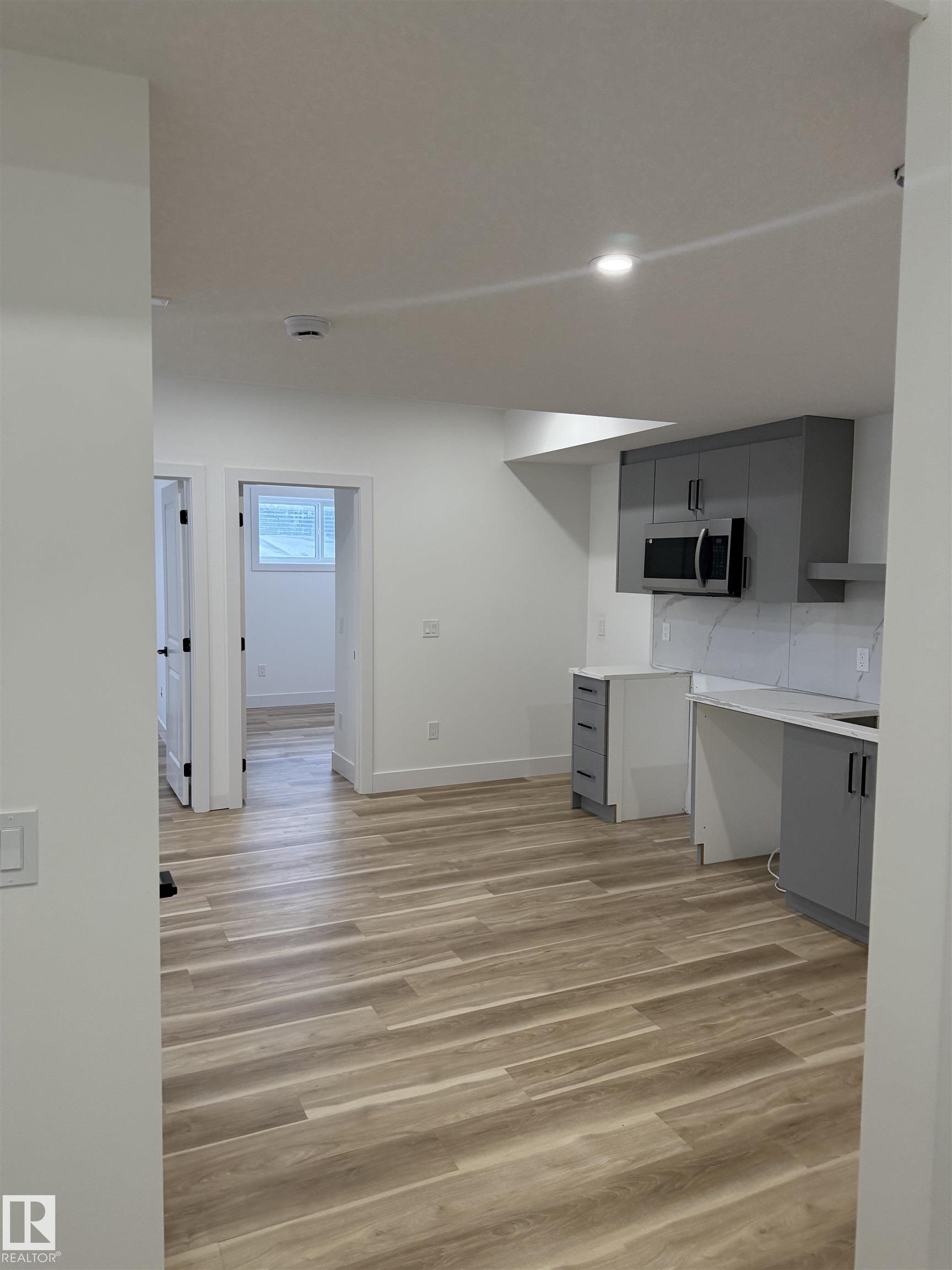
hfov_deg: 56.8
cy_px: 635
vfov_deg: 71.6
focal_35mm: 24
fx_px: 880
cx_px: 476
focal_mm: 6.76
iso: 200
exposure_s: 1/230
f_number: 1.78
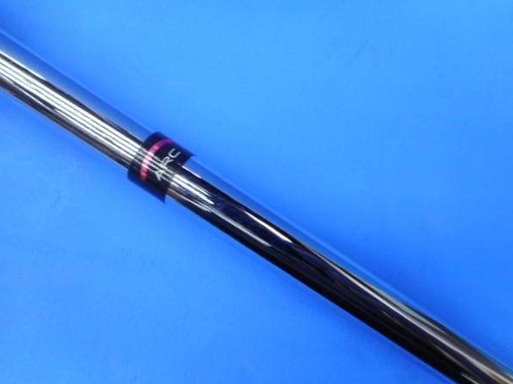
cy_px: 202
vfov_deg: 51.3
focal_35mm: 27
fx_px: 400
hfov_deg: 65.4
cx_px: 253
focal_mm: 4.5
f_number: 3.7
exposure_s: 1/30
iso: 110
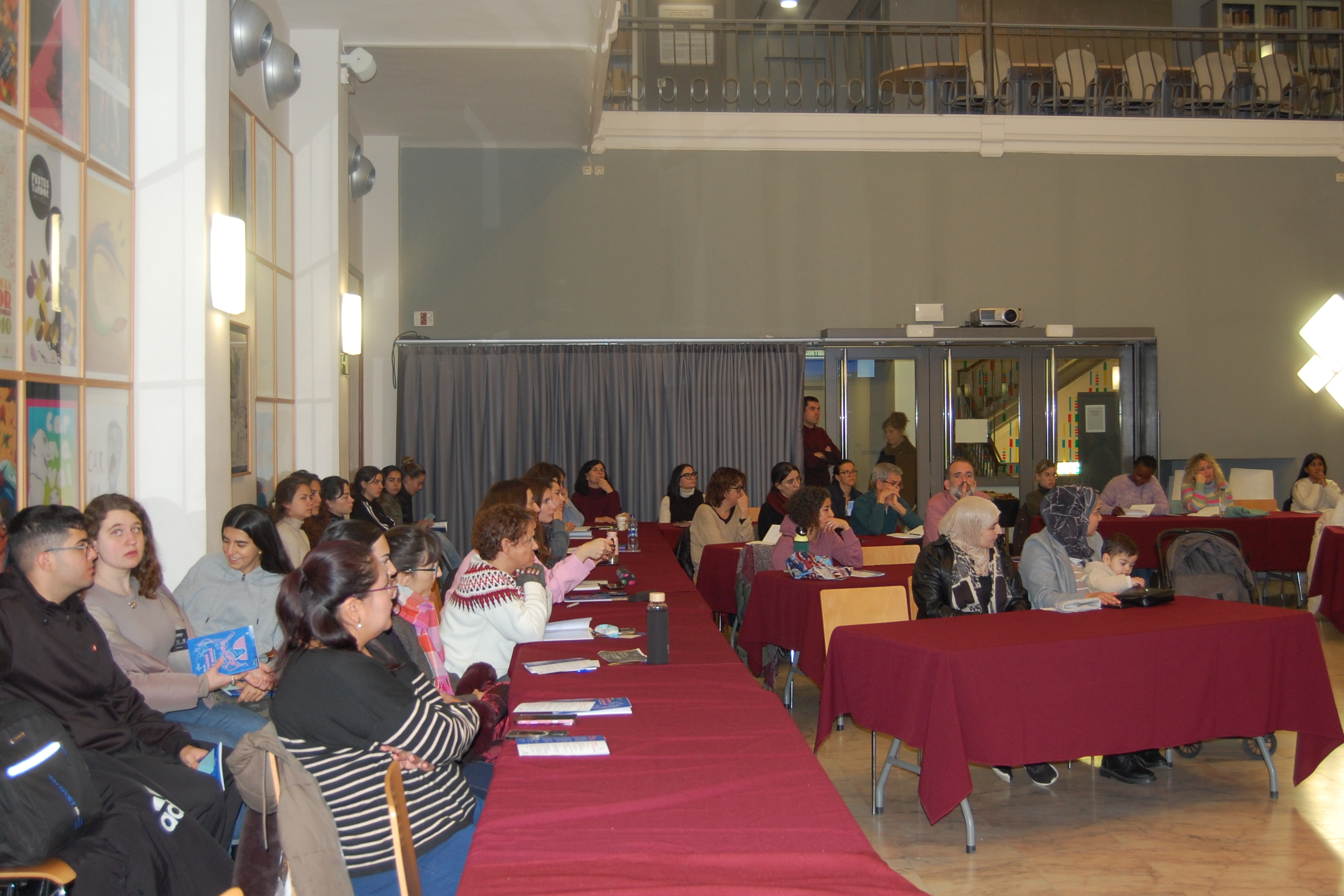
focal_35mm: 39
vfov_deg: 34.6
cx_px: 700
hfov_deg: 50.0
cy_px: 409
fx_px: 1439
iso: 450
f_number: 3.8
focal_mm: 23
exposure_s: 1/60
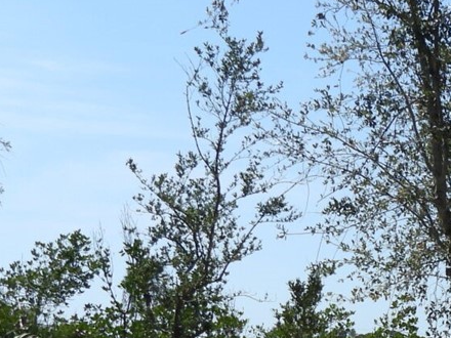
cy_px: 398
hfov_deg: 15.3
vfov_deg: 12.1
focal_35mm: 120
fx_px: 1563
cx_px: 655
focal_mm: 5.9
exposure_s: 1/2000
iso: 100
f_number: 3.2
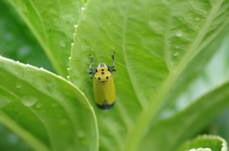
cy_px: 76
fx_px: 2856
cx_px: 114
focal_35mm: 450
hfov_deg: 4.6
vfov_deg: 3.0
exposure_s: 1/100
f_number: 9
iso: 800
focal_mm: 300
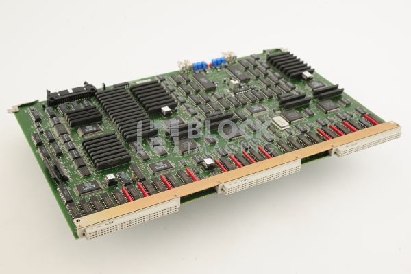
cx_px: 206
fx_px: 570
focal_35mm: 50
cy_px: 137
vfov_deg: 26.9
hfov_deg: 39.6
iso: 1600
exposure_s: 1/125
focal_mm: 50
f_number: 11
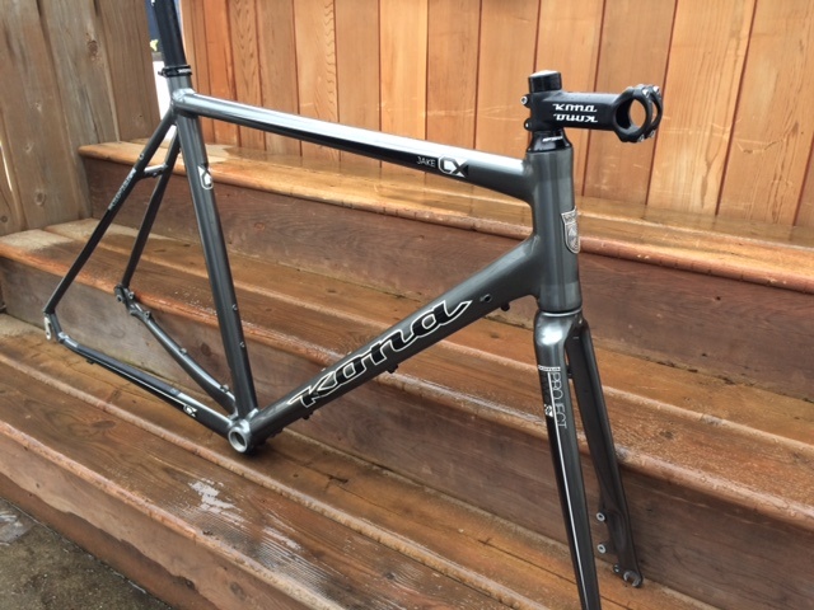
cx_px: 407
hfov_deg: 61.7
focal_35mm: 29
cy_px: 305
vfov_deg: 48.2
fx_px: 682
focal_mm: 4.15
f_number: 2.2
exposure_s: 1/40
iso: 40
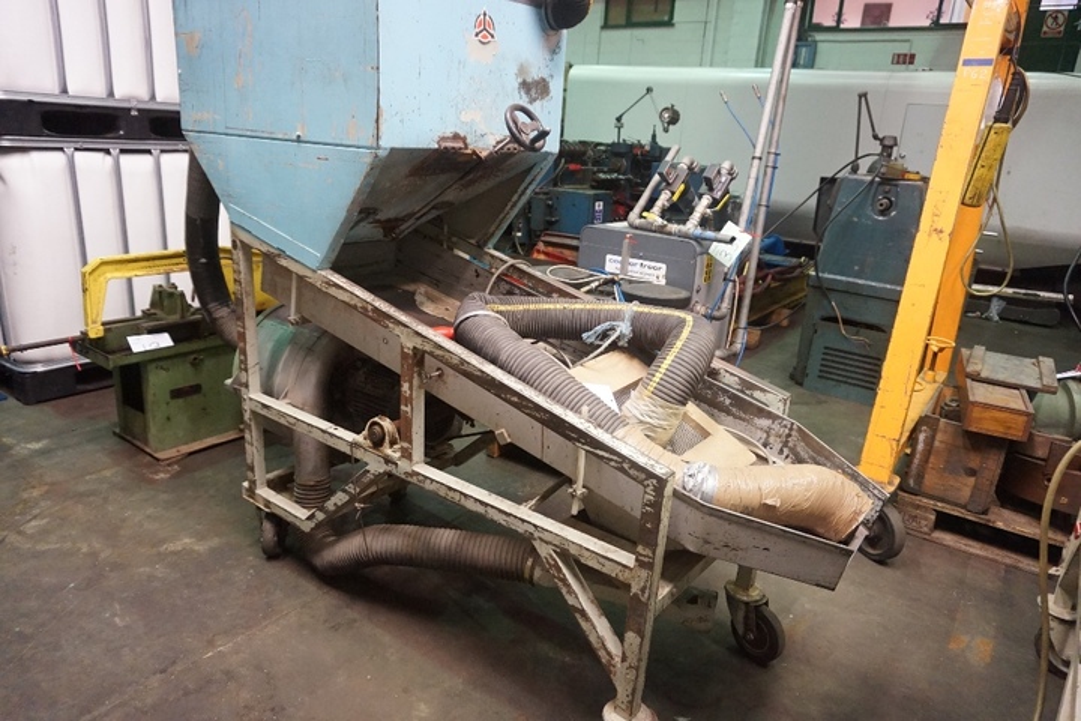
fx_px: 721
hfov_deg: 73.7
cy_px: 360
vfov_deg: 53.1
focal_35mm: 24
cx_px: 540
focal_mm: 16
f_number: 3.5
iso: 3200
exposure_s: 1/160
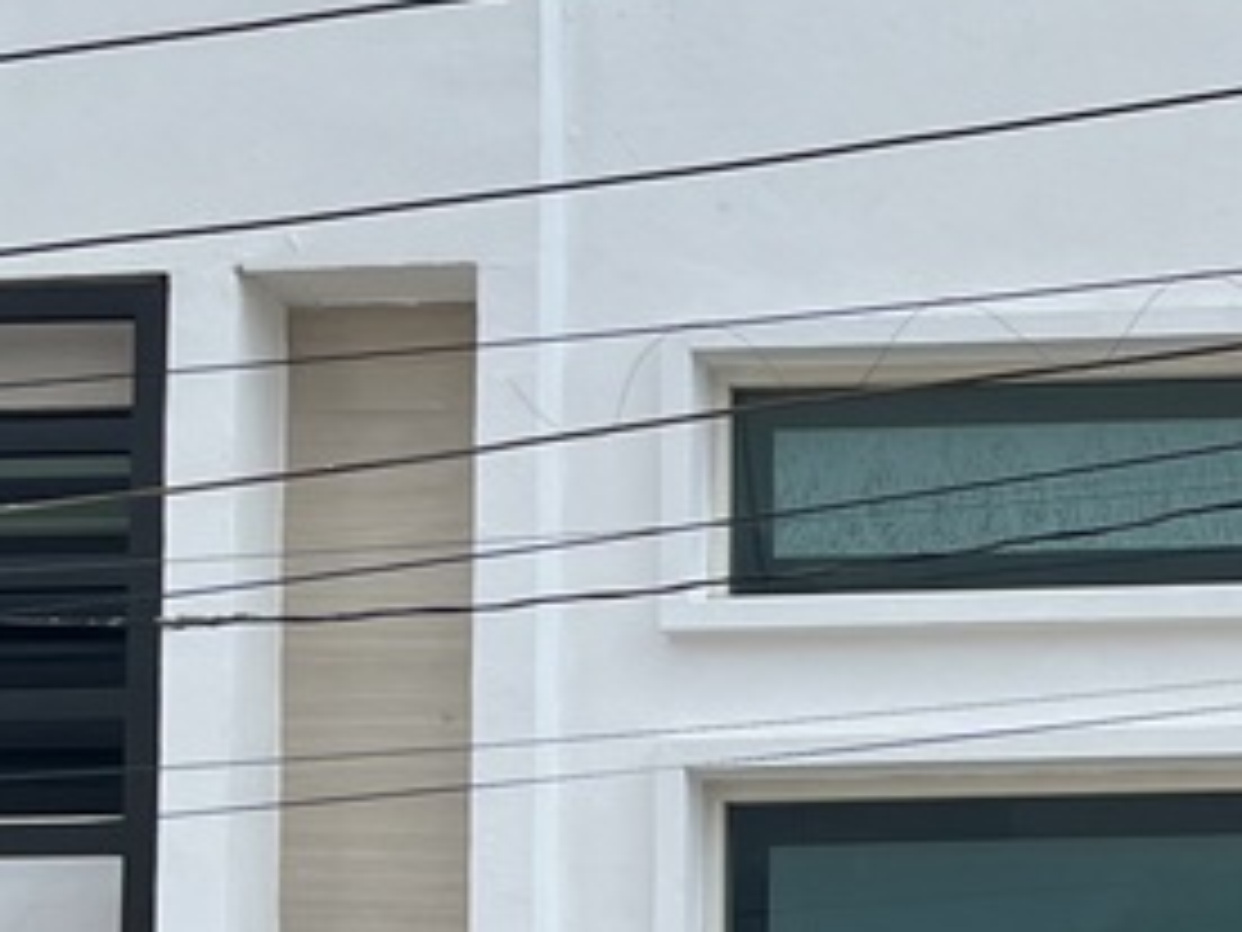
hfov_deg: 15.7
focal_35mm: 113
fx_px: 4054
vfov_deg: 12.2
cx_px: 2007
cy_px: 1612
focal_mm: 5.1
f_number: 1.6
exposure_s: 1/2062
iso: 50
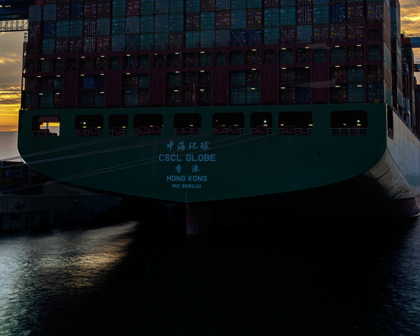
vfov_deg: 24.3
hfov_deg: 30.5
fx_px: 771
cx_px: 189
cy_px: 86
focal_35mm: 62
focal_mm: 35
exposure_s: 1
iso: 100
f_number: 16
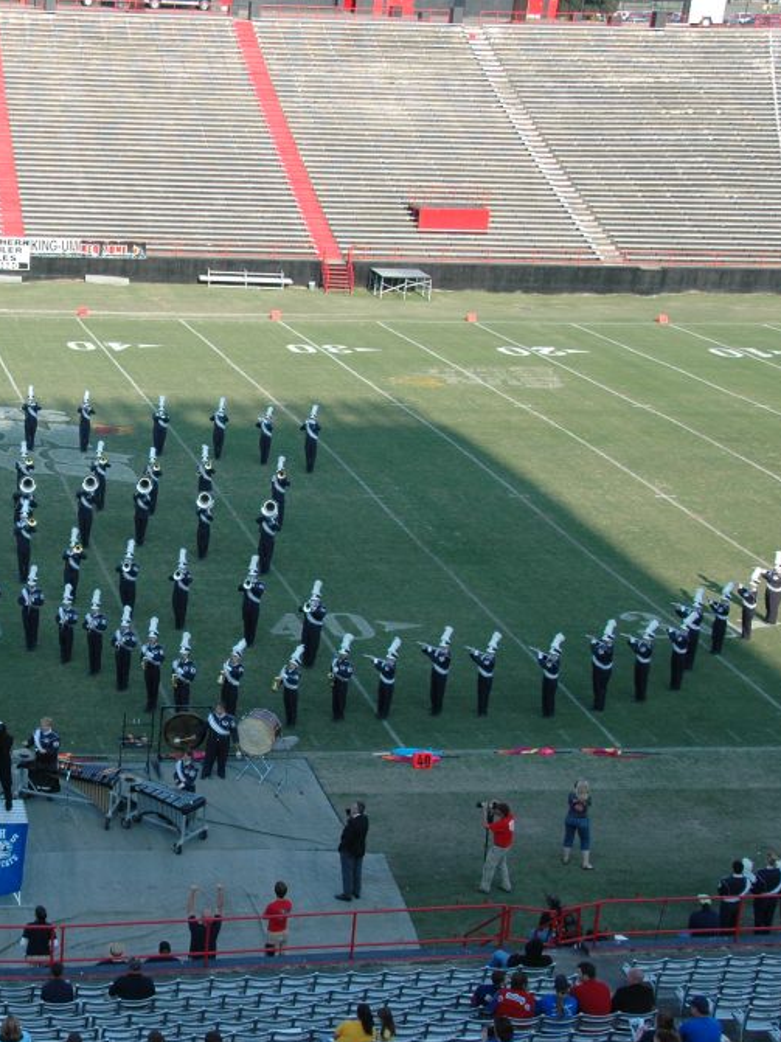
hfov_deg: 22.3
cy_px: 526
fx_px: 1918
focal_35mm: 64
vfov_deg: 30.4
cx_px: 34
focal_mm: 29
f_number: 8
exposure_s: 1/250
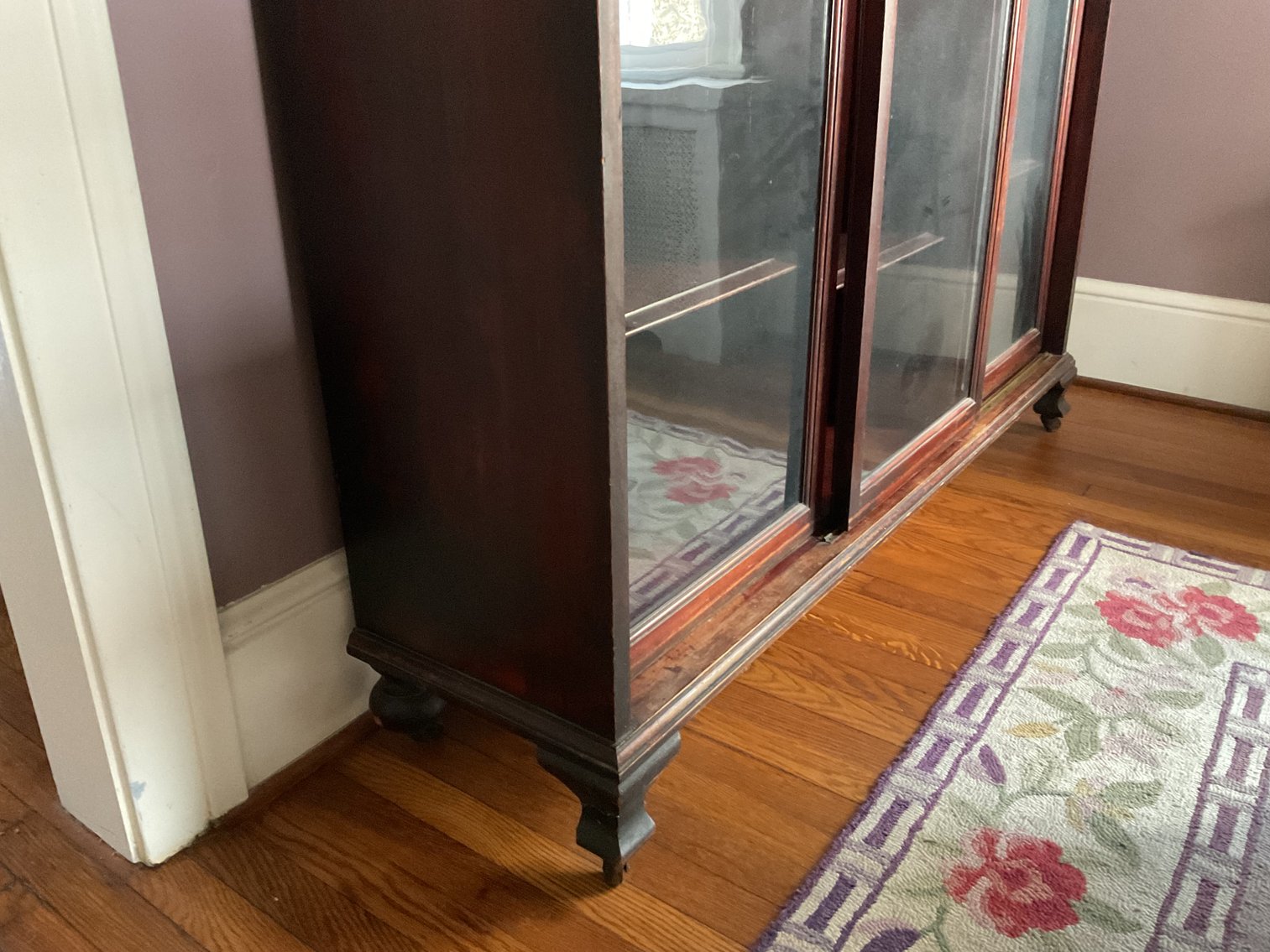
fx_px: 1064
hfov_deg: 61.7
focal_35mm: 29
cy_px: 476
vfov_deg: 48.2
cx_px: 635
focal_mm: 3
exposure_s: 1/30
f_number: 1.8
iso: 500
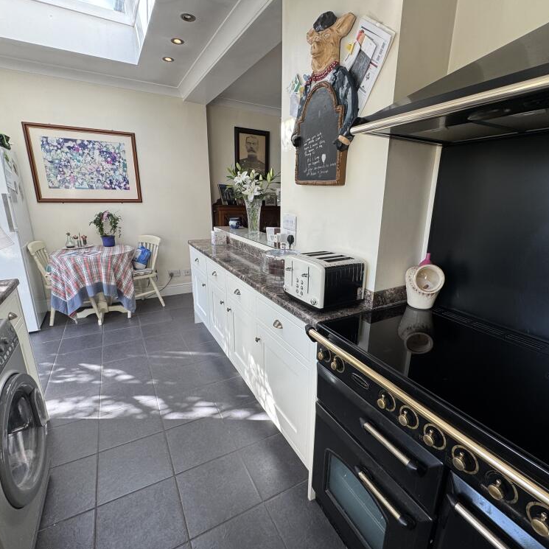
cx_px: 289
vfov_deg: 84.0
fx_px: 305
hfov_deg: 83.9
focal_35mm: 17
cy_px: 282
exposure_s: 1/104
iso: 40
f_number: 2.2
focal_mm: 2.22
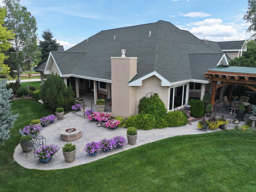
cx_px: 128
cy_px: 96
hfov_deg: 71.6
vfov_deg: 56.8
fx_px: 177
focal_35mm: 24
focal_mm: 12.29
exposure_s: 1/1600
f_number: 2.8
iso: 270
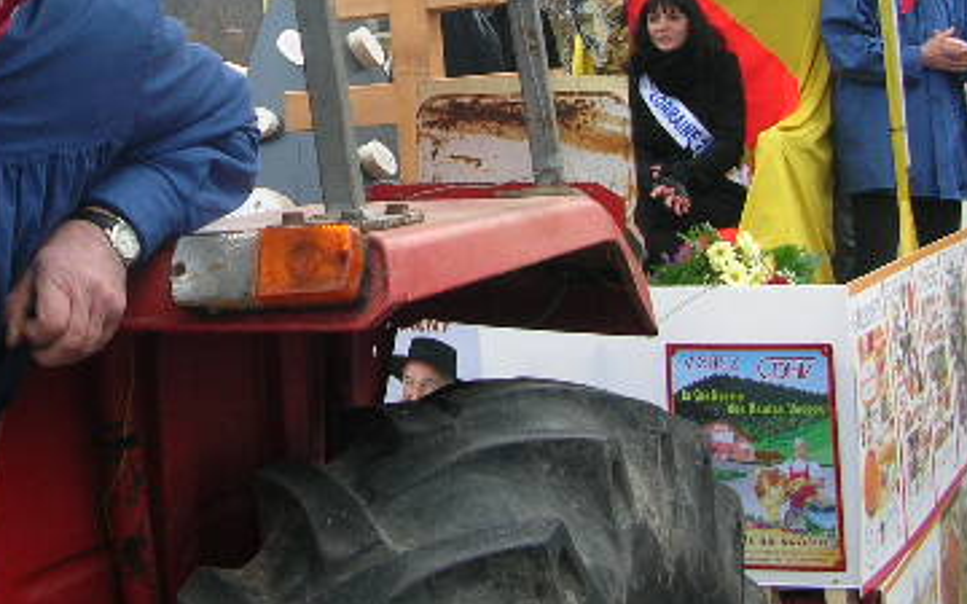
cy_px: 78
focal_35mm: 66
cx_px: 263
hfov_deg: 30.6
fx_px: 1739
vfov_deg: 19.4
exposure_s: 1/140
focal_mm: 5.8
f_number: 2.8
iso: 50
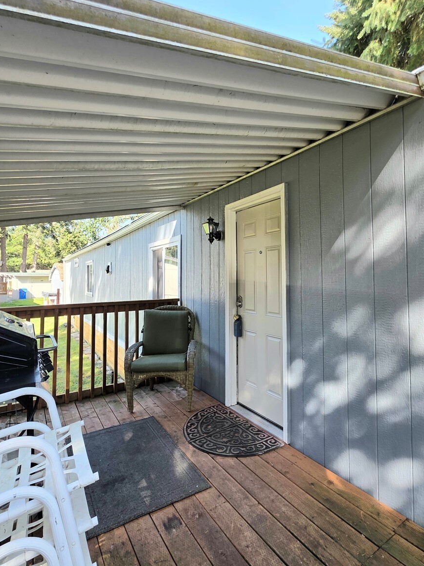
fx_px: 294
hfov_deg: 71.5
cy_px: 275
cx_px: 230
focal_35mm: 18
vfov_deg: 87.7
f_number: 1.9
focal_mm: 2.2
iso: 20
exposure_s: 1/120
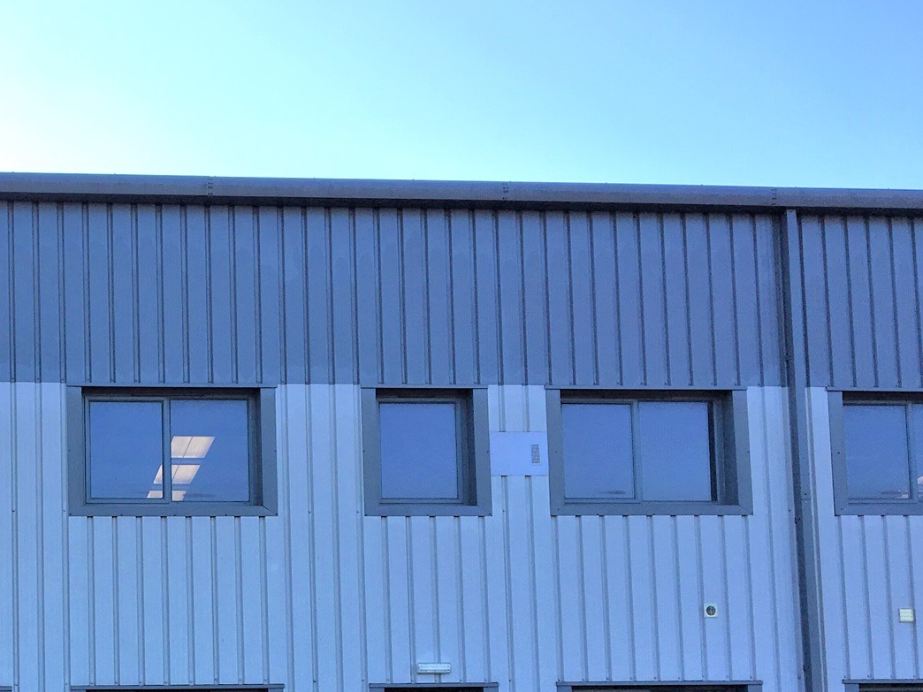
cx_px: 58
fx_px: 1493
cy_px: 629
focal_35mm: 56
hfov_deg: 32.3
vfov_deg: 25.3
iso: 25
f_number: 2.2
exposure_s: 1/587
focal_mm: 4.15
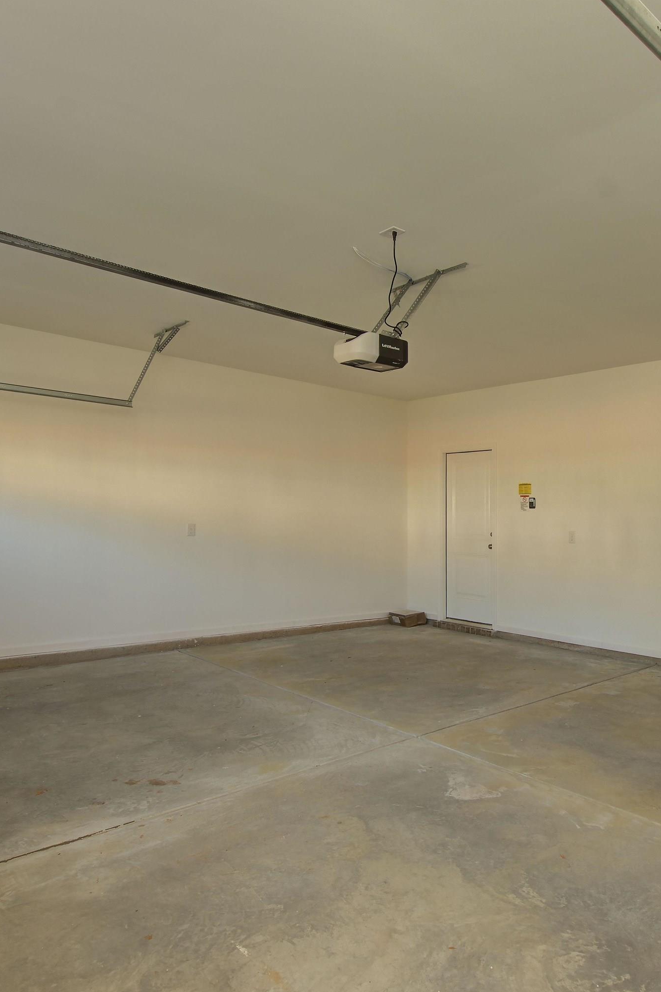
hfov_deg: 53.7
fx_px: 633
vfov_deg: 76.1
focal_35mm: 23
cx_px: 457
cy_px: 496
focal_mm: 10
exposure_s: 1/15
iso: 140
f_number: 8
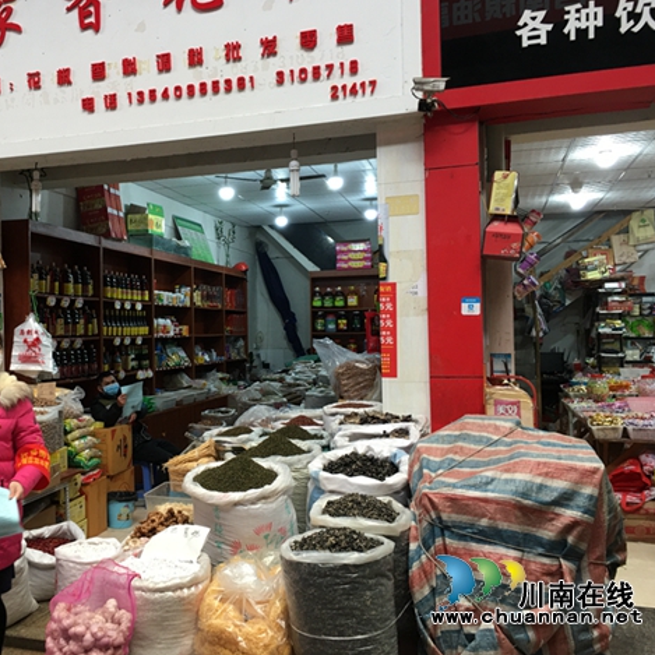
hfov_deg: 46.6
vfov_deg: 47.2
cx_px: 232
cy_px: 324
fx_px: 749
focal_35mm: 35
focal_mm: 4.15
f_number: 2.2
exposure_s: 1/17
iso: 40
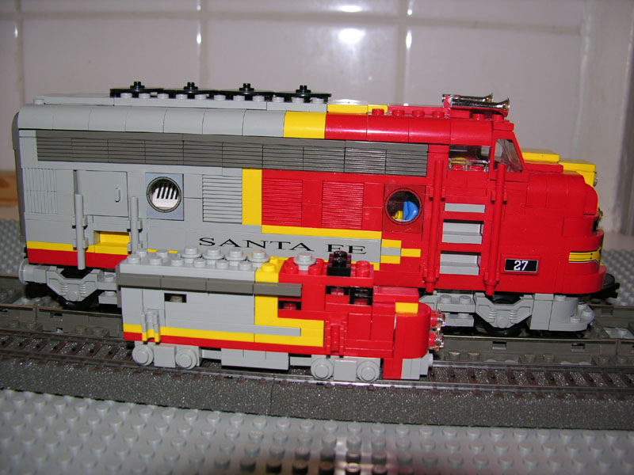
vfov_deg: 40.7
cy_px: 238
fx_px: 641
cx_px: 317
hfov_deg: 52.6
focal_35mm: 35
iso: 50
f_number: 2.8
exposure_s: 1/60.1
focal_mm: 8.9
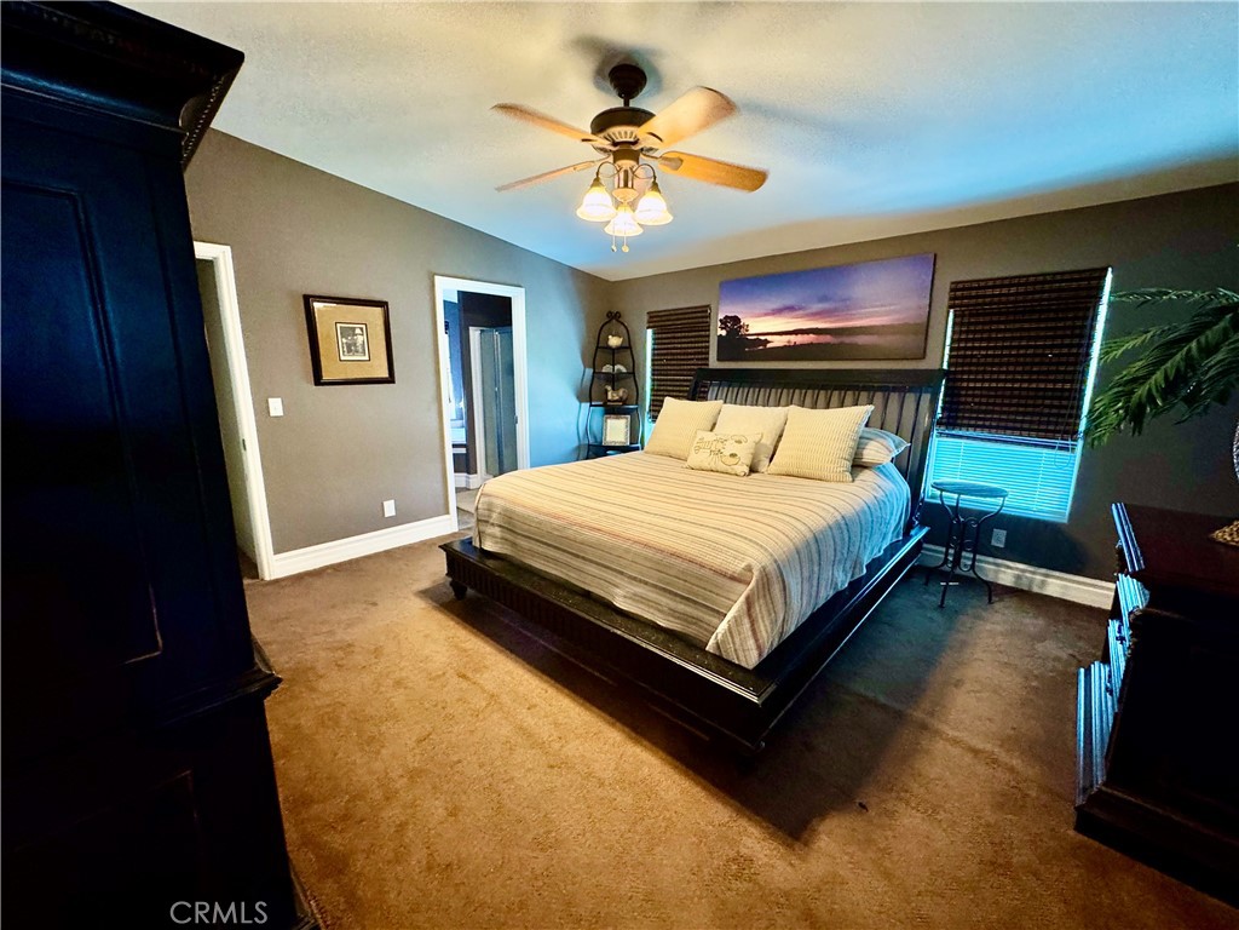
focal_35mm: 14
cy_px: 465
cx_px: 620
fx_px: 501
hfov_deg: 102.1
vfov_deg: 85.7
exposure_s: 1/60
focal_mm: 2.22
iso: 500
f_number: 2.2
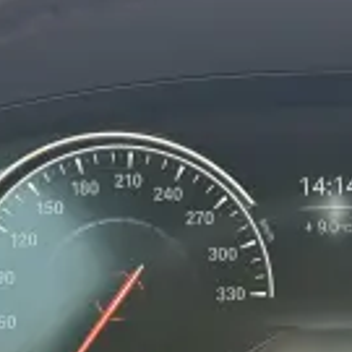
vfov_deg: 15.3
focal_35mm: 113
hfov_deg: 15.2
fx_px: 1300
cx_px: 349
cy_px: 308
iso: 64
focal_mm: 6.76
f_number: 1.78
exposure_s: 1/140
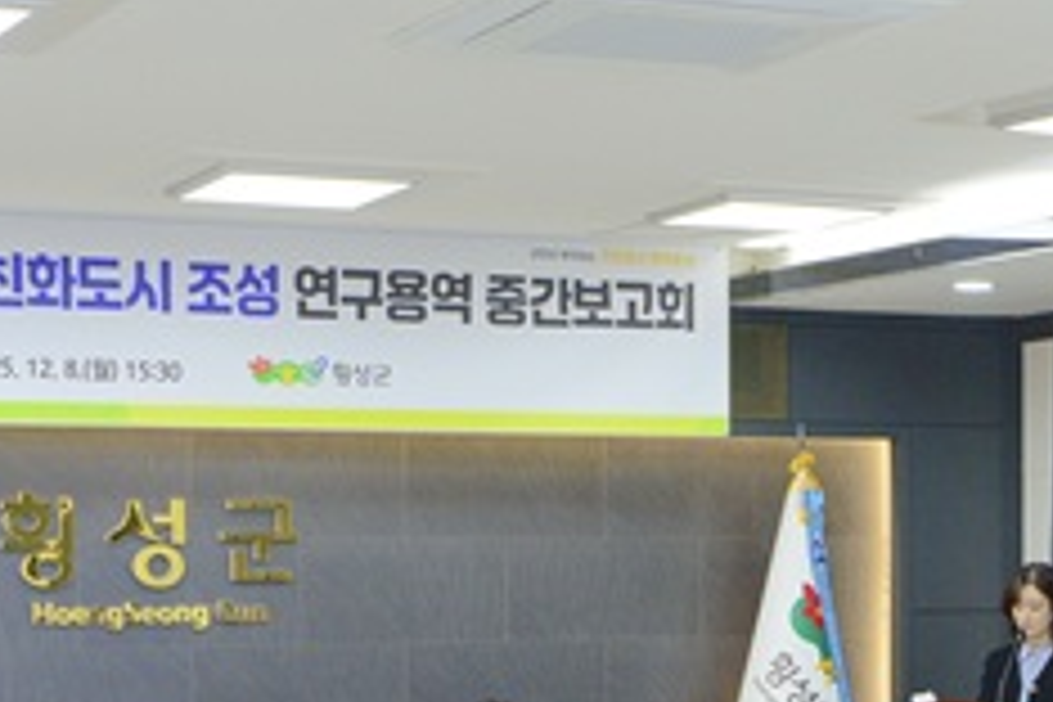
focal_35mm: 89
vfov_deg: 14.8
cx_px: 990
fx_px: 2603
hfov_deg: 22.2
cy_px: 853
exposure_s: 1/160
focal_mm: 32
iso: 2000
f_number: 5
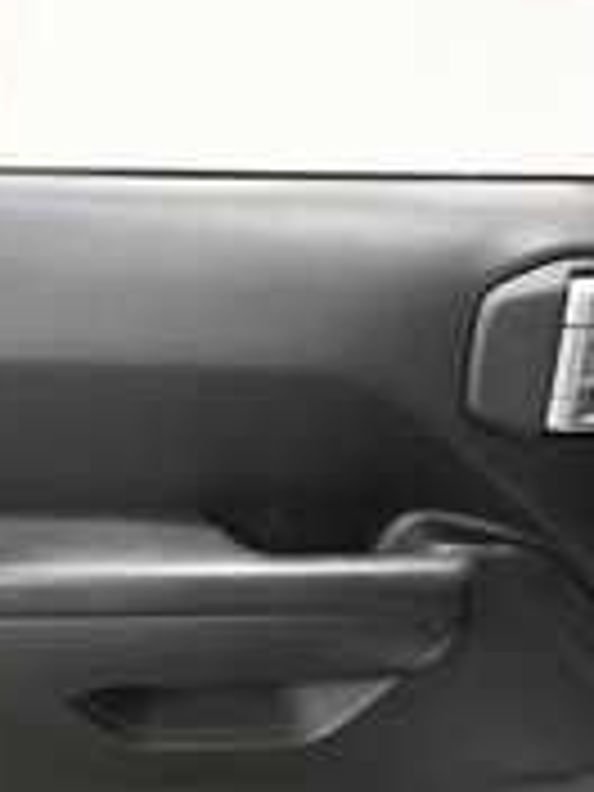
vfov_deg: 51.6
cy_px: 533
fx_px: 801
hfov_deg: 40.2
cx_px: 198
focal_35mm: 35
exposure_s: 1/125
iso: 2000
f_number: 4.8
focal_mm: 11
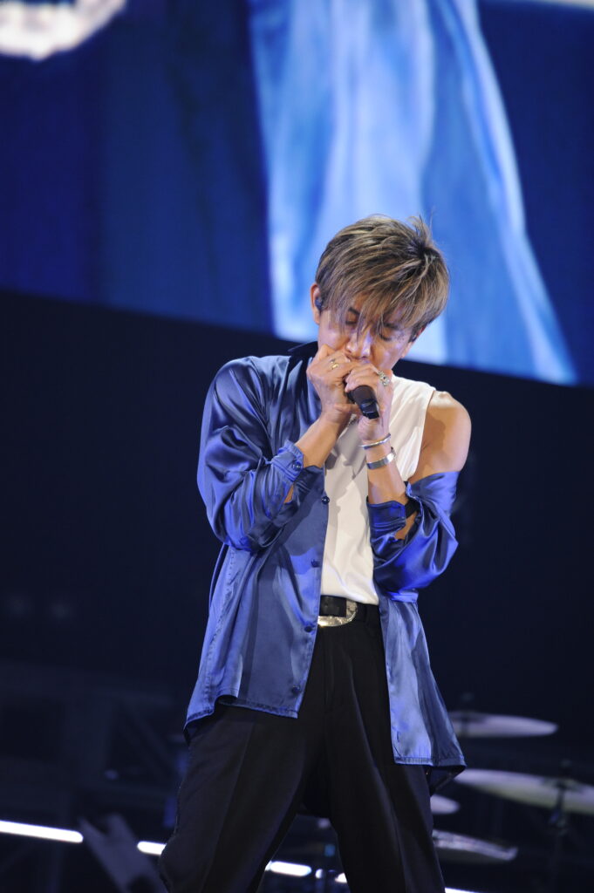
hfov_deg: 3.4
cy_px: 446
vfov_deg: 5.2
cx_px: 297
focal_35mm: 400
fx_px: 9916
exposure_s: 1/500
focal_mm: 400
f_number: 5.6
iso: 2000
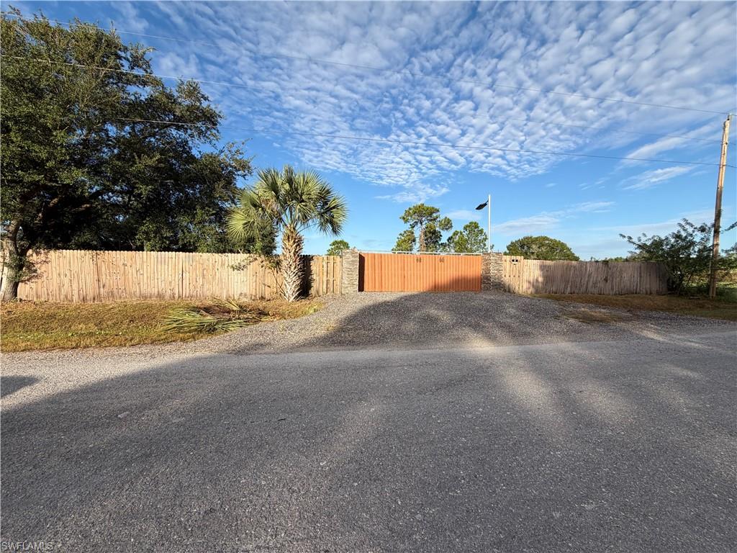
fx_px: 298
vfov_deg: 85.7
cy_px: 276
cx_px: 368
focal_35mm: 14
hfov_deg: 102.1
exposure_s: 1/770
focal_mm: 2.22
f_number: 2.2
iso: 25
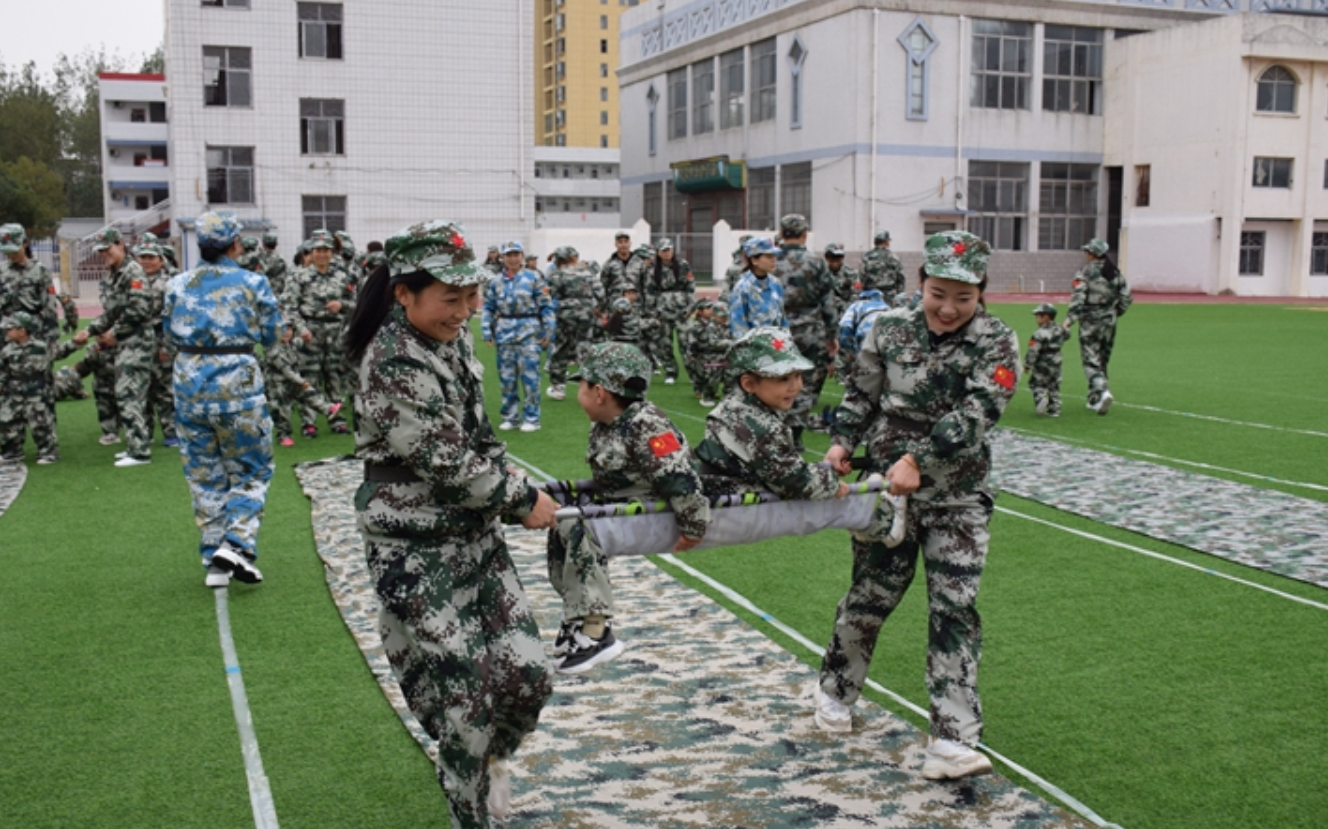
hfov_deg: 51.5
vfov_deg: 33.6
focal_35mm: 38
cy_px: 404
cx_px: 630
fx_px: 1375
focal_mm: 22
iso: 400
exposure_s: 1/160
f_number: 6.3
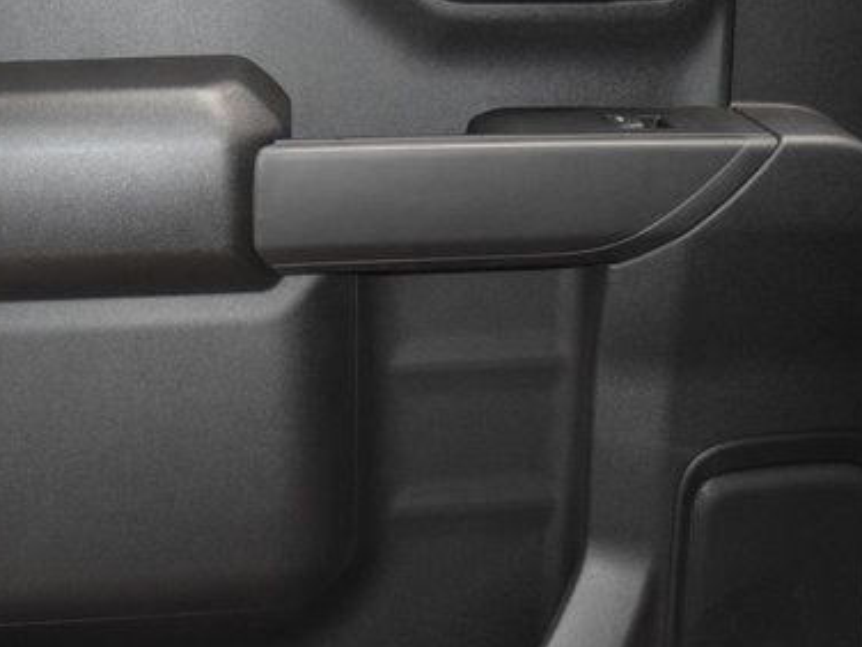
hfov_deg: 32.3
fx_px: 1469
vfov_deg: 24.8
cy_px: 279
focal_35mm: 59
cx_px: 266
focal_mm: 24
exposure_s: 1/125
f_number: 3.8
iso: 3200
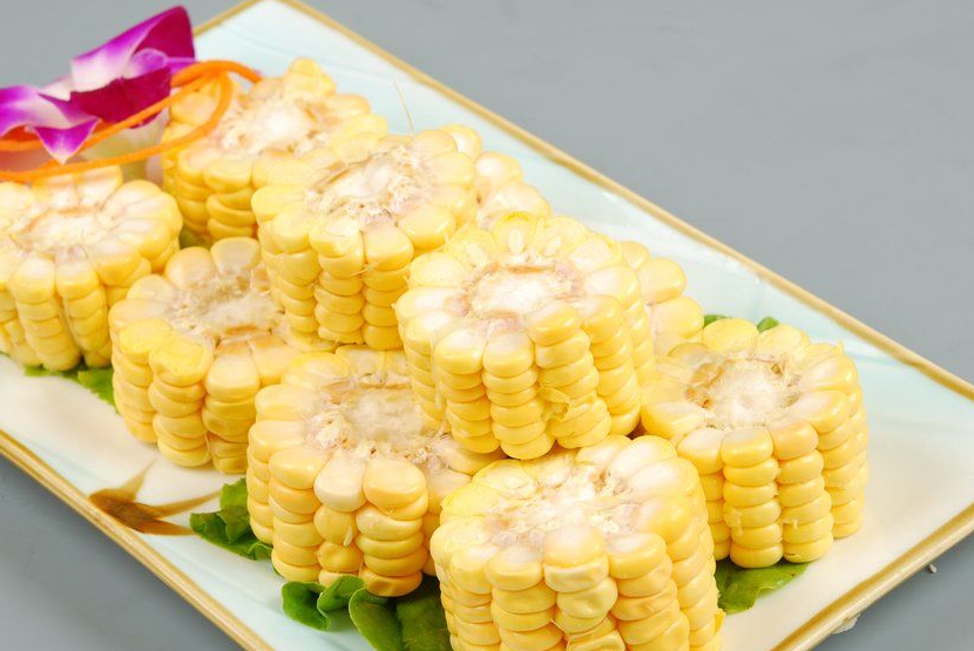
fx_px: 3006
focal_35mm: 111
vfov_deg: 12.4
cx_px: 415
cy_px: 344
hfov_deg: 18.4
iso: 100
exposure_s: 1/125
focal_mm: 60
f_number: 13
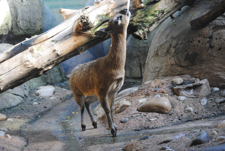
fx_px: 676
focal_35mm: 108
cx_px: 112
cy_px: 76
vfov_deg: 12.7
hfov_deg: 18.9
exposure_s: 1/25
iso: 400
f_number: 4.5
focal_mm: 72
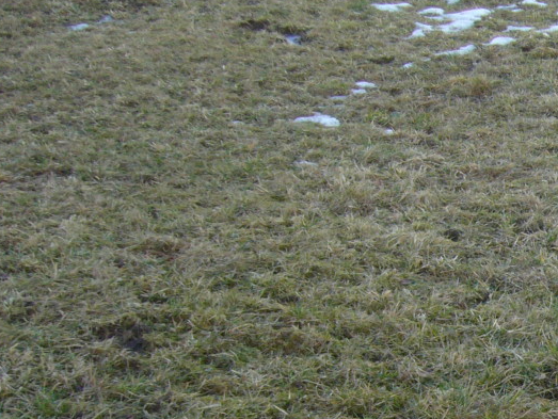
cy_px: 344
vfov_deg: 13.8
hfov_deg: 16.9
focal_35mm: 107
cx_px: 788
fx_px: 1726
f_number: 2.8
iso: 100
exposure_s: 1/320
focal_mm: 5.8
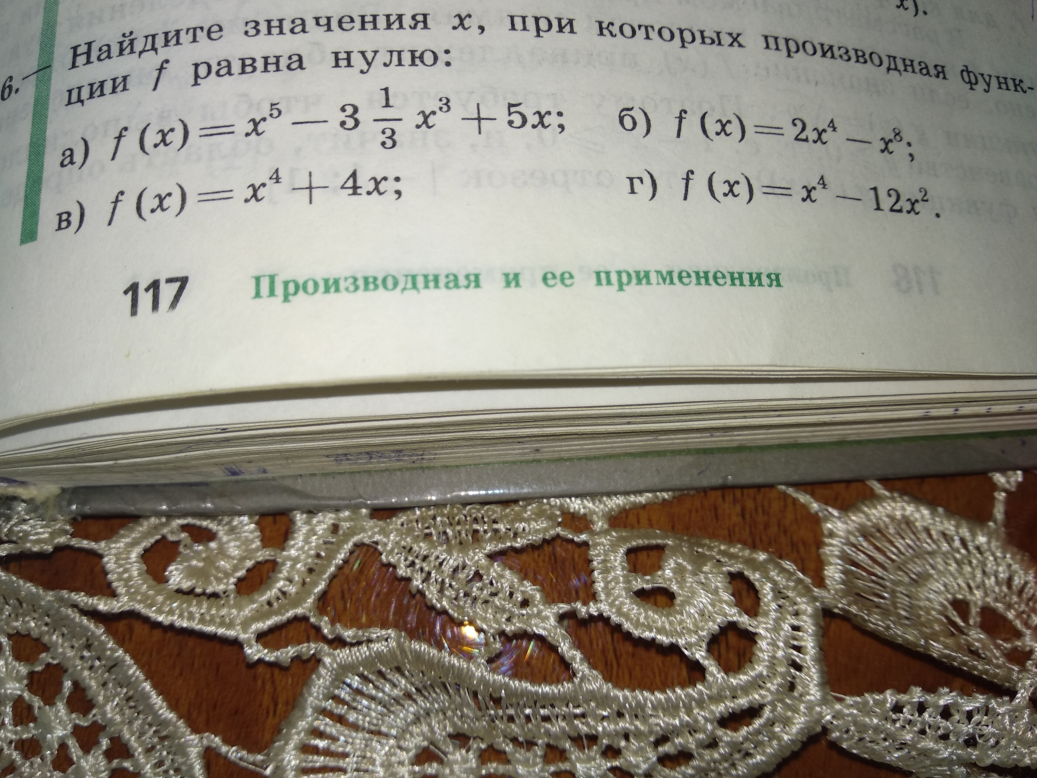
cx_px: 504
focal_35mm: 27
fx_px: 809
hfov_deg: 65.3
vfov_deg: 51.4
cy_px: 395
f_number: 2.2
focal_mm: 3.81
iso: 100
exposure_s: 1/277
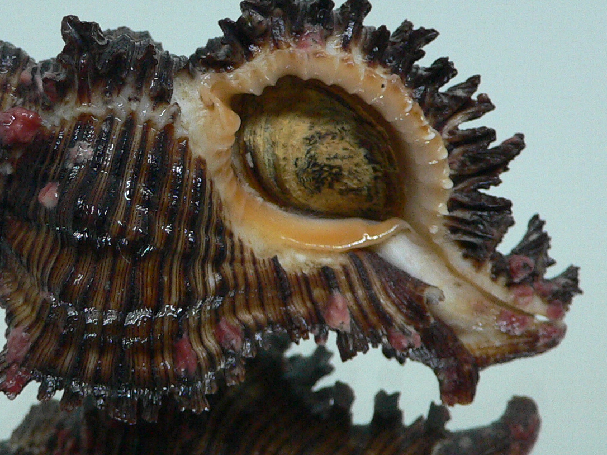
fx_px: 1140
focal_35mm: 65
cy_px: 192
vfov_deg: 22.6
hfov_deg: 29.6
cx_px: 188
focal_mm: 4.6
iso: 200
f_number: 2.8
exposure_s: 1/60
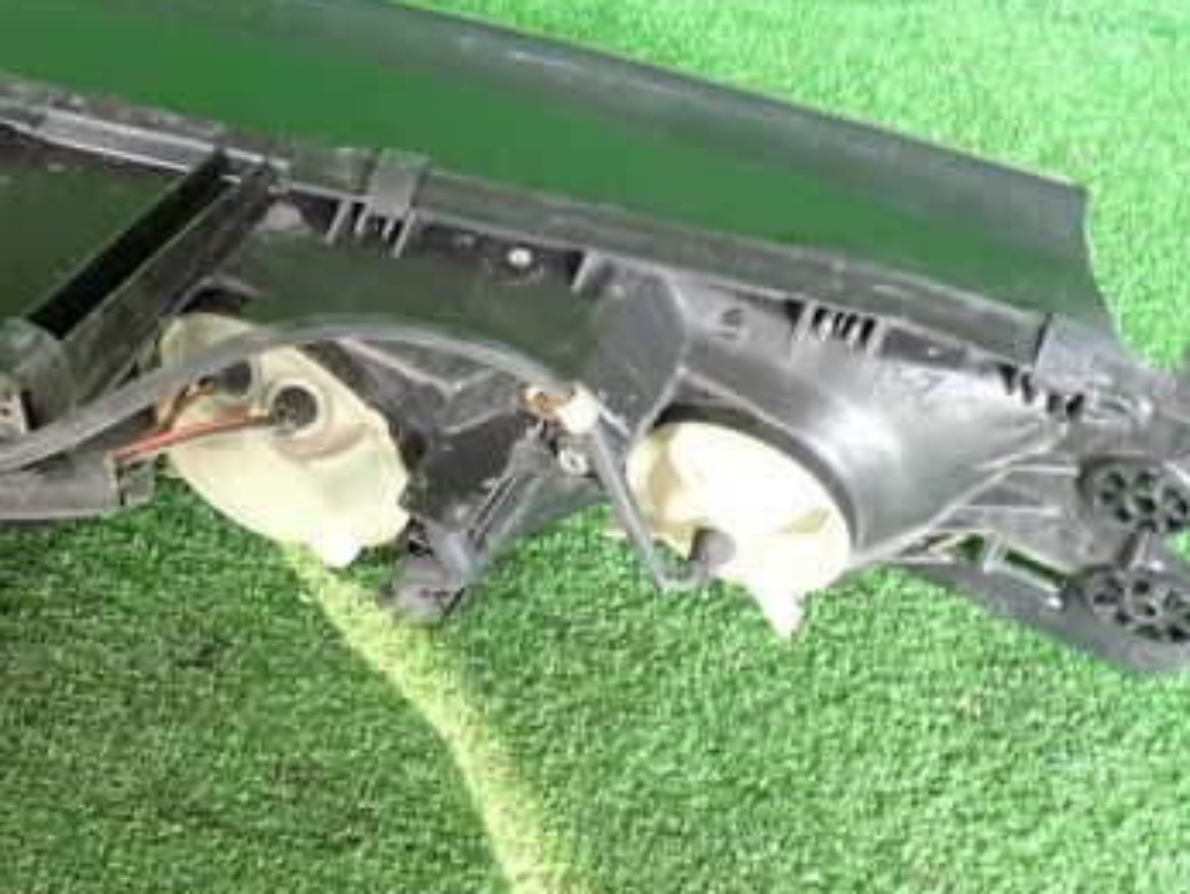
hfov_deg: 36.5
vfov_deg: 28.0
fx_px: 1789
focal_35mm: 52
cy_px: 344
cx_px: 420
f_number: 2.3
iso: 200
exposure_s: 1/50
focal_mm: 5.4
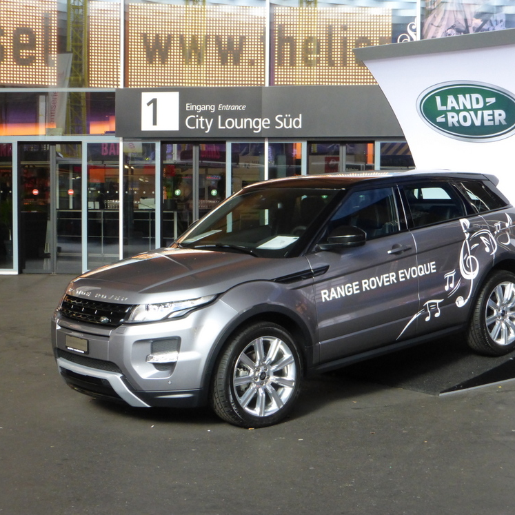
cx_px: 310
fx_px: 976
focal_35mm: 58
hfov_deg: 29.5
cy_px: 257
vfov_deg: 29.6
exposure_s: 1/60
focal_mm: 8.5
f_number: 4.2
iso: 400
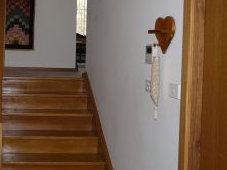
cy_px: 53
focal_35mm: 58
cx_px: 26
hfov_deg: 31.8
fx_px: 380
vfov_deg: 25.1
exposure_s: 1/30
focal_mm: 4.7
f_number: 2.8
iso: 100
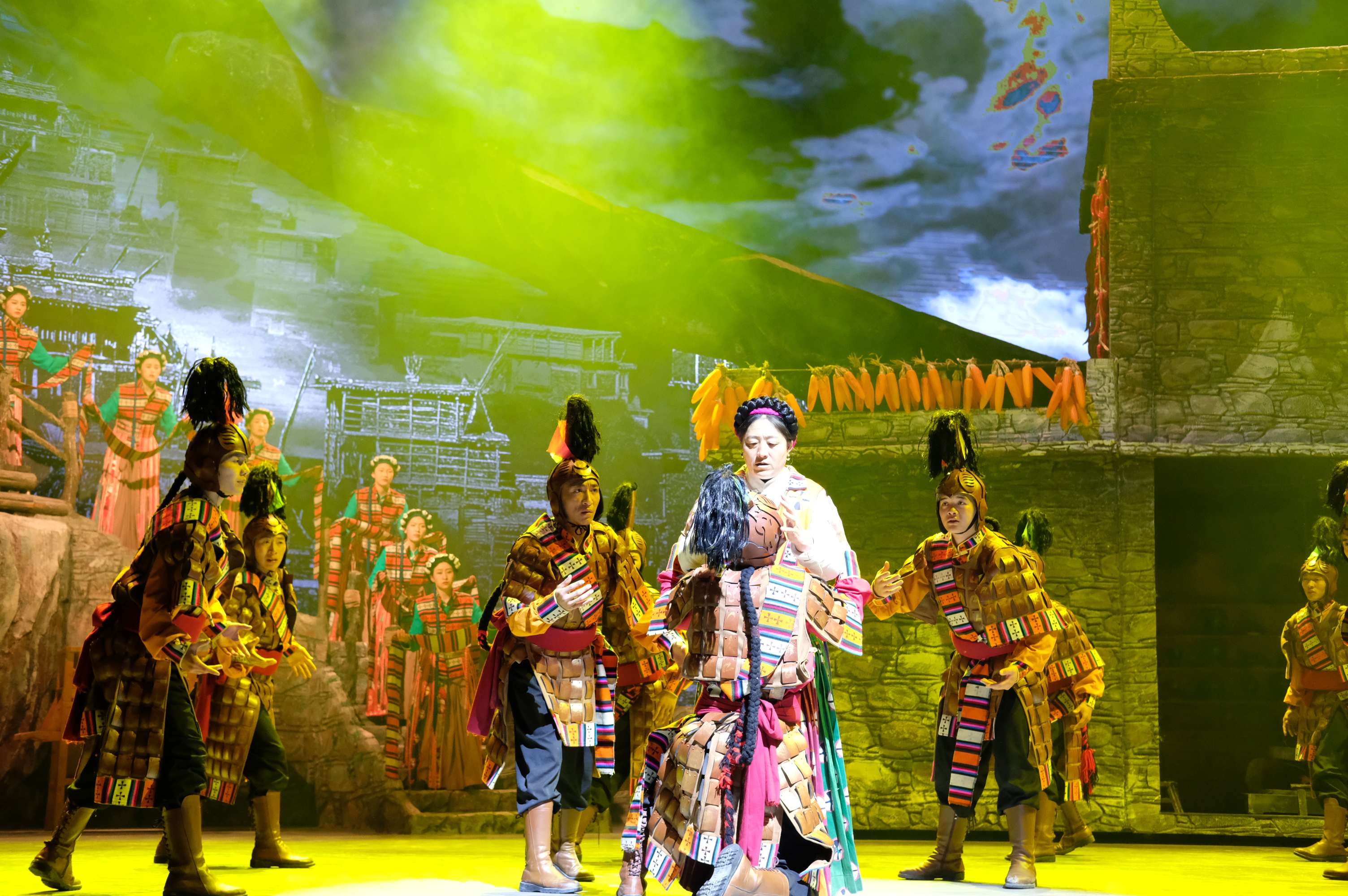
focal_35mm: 53
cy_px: 448
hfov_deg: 37.5
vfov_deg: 25.5
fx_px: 1983
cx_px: 674
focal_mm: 35
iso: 4000
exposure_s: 1/140
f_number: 4
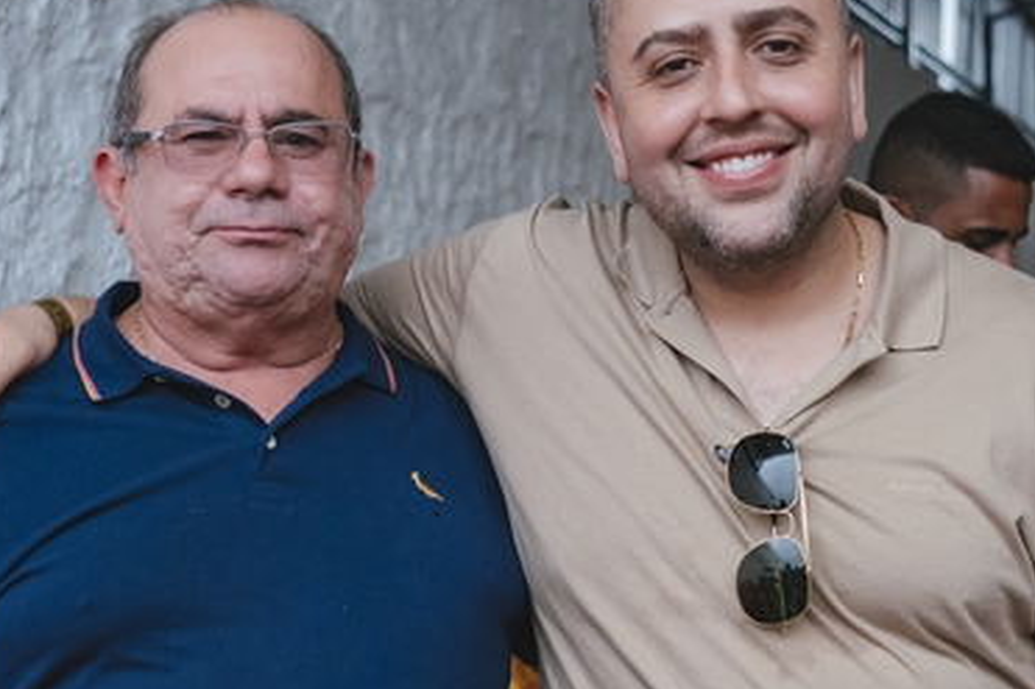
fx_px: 2069
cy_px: 515
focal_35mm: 72
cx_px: 552
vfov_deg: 18.8
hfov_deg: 28.1
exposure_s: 1/2000
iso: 1600
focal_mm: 24
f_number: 2.5
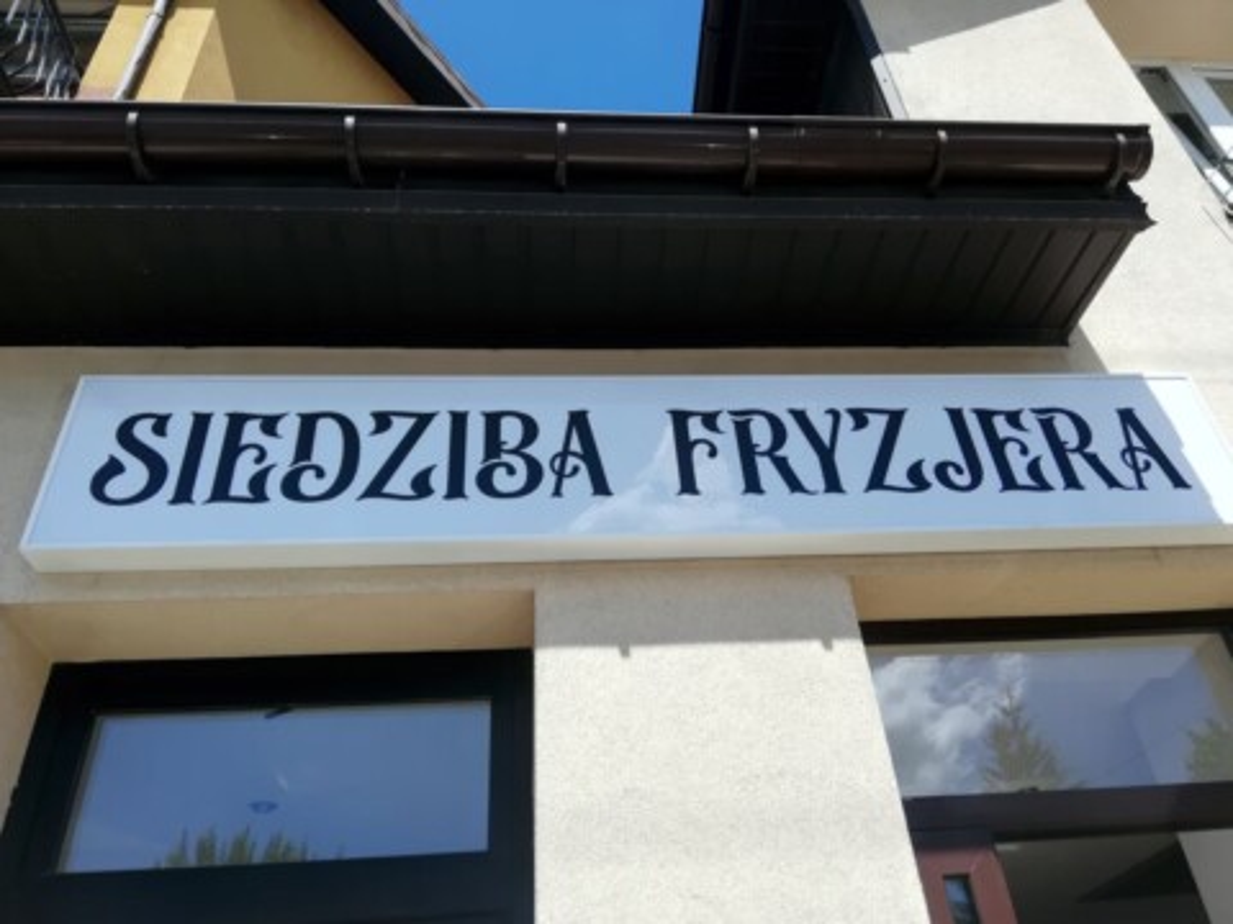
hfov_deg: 65.3
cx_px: 616
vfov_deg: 51.4
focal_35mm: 27
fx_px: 962
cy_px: 462
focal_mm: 3.81
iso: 50
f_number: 2.2
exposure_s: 1/622
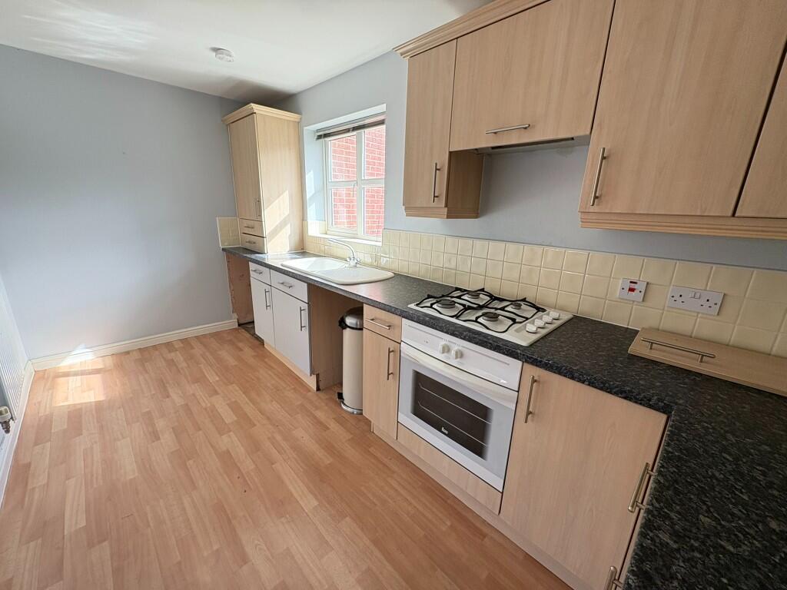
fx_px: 318
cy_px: 295
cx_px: 394
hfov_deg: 102.1
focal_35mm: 14
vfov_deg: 85.7
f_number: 2.2
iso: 160
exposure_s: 1/99
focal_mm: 2.22
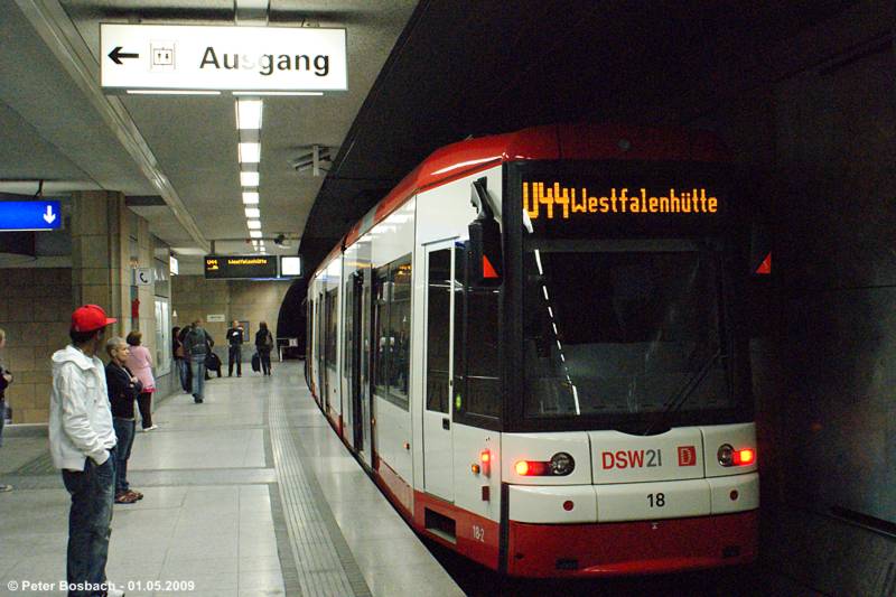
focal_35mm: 39
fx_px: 970
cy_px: 298
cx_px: 448
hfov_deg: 49.6
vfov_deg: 34.2
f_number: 6.3
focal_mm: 26
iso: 3200
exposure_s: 1/50
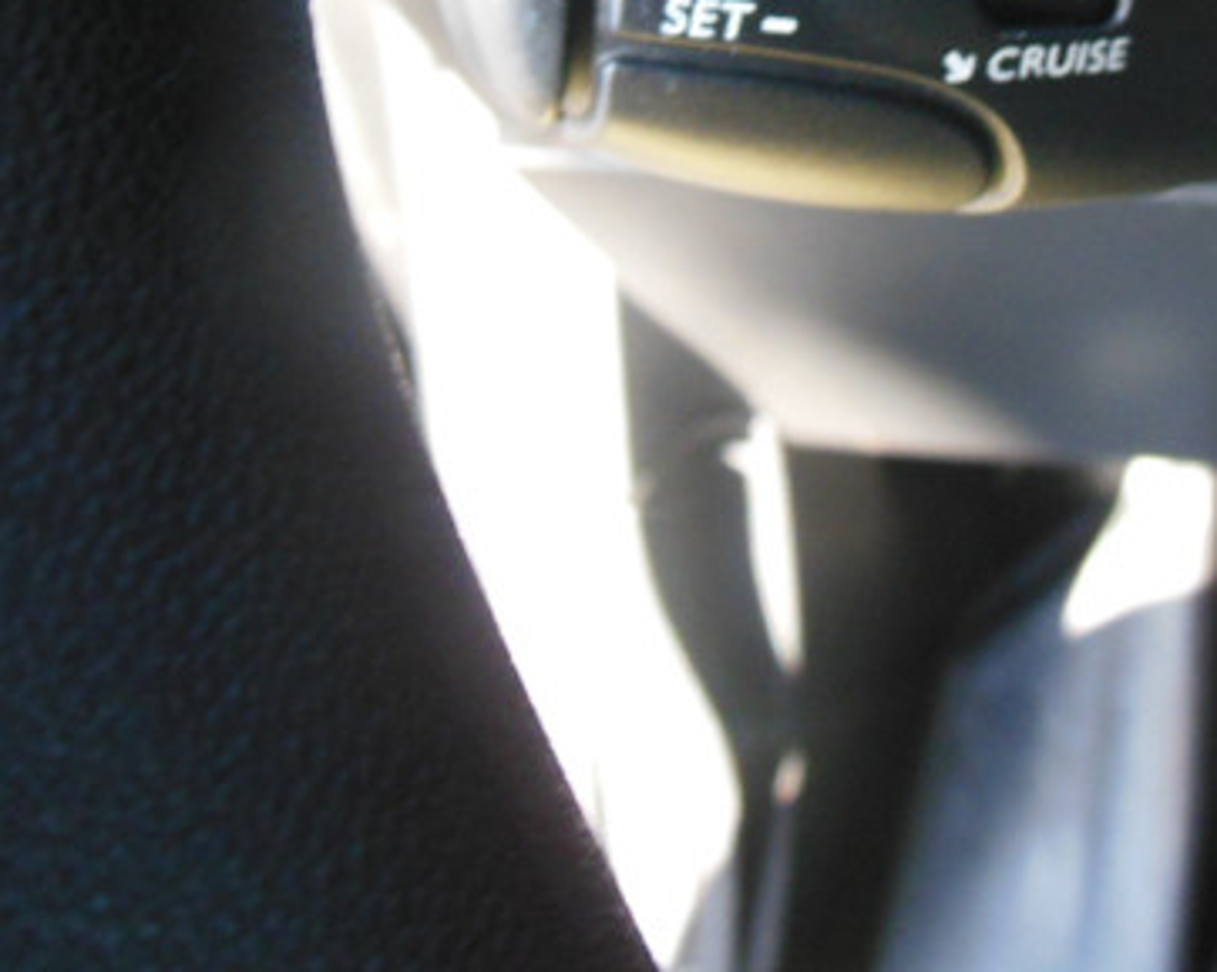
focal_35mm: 54
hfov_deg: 33.8
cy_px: 71
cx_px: 961
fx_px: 1943
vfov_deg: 27.0
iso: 400
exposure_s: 1/50
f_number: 3.2
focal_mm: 4.5
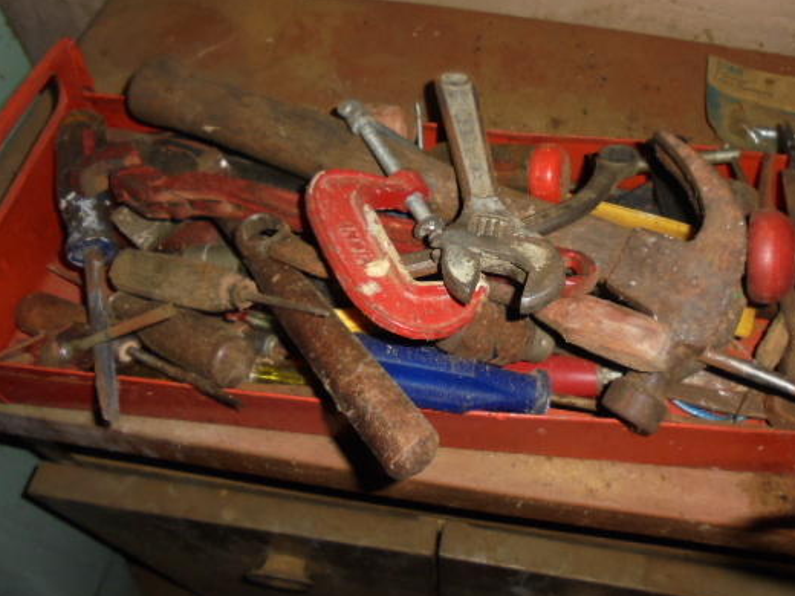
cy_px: 237
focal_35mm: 32
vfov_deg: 43.9
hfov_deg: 56.3
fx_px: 735
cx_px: 486
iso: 200
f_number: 3.5
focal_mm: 4.6
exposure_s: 1/30
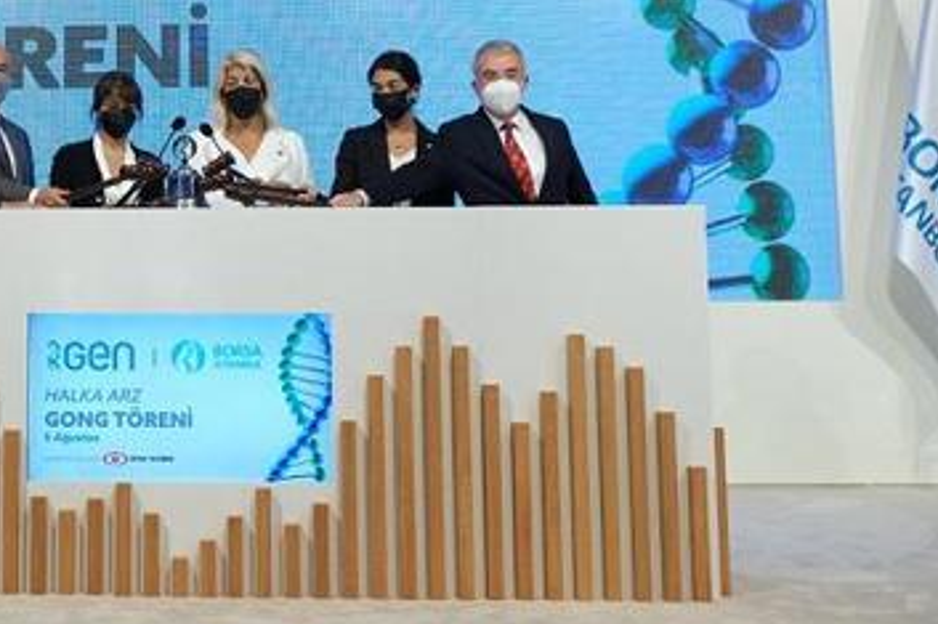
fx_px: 1406
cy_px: 159
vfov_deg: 24.8
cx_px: 163
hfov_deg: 35.5
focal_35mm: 54
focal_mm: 20.5
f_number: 5
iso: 1250
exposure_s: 1/125
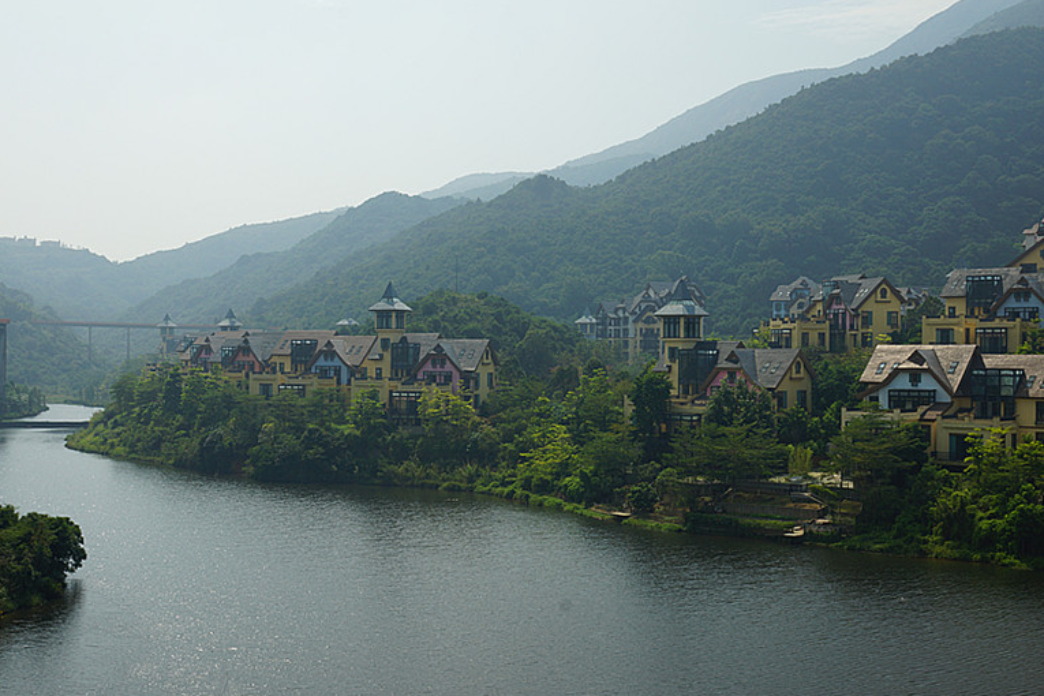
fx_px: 1552
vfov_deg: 25.3
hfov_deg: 37.2
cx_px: 530
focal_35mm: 54
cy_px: 345
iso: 100
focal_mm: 35
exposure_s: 1/100
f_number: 11
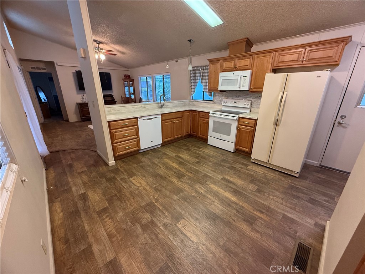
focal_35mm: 14
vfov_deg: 85.7
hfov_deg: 102.1
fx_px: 148
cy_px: 137
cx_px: 182
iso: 400
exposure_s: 1/60
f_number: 2.2
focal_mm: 2.22
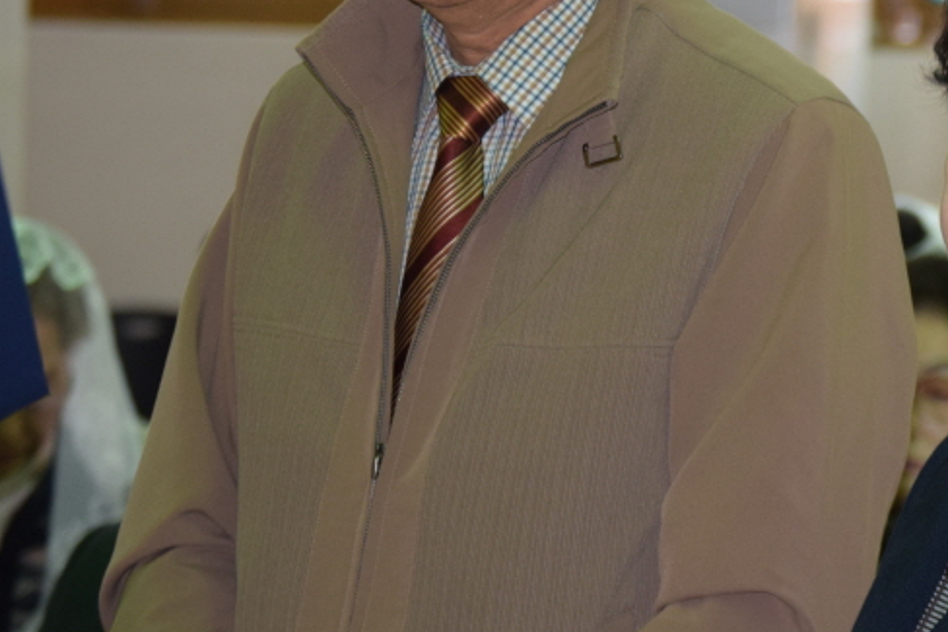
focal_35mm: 252
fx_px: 6633
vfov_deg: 5.4
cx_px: 919
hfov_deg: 8.1
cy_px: 139
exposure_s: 1/60
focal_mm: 80
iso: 800
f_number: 4.5
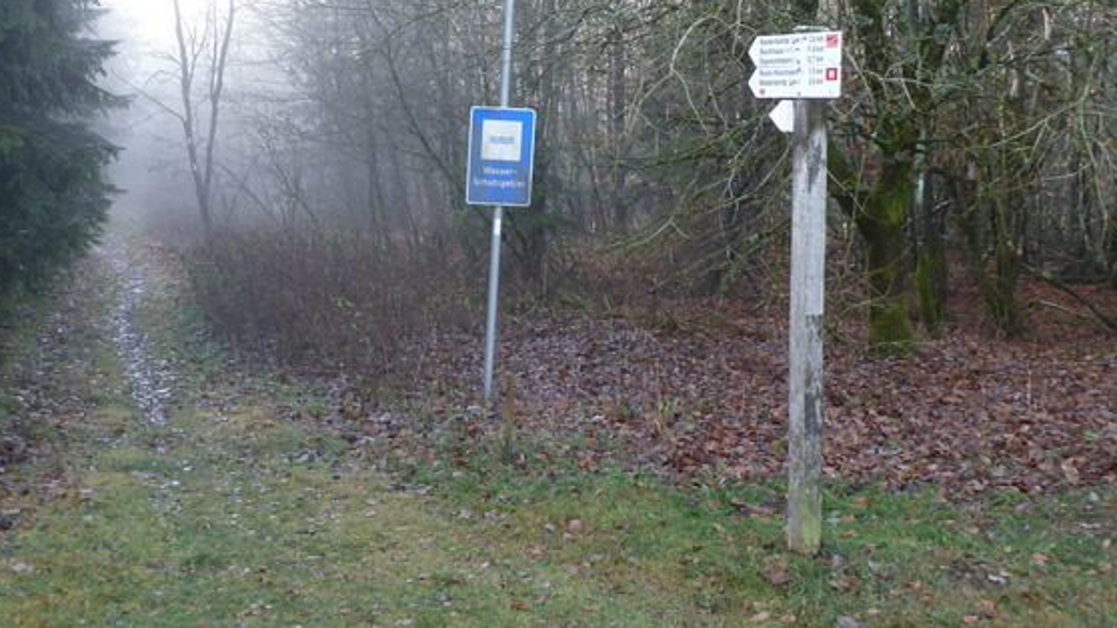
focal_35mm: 41
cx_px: 540
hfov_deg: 49.4
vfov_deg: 29.0
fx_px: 1214
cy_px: 264
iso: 100
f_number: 3.5
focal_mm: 5.7
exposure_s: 1/30
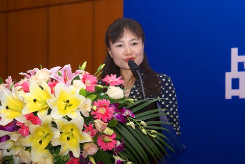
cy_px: 82
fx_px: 715
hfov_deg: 19.4
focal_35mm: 105
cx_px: 122
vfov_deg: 13.1
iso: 800
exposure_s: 1/125
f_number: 6.3
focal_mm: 70
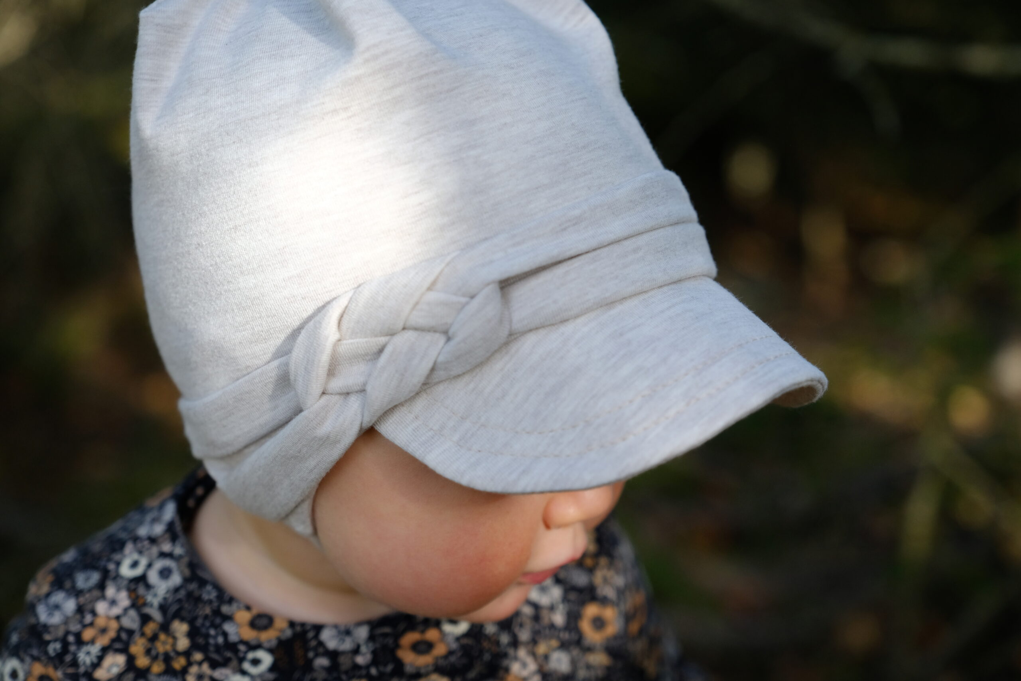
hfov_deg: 31.4
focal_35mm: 64
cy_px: 340
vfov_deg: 21.2
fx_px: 1815
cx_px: 510
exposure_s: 1/1000
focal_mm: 42.7
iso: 640
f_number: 2.8
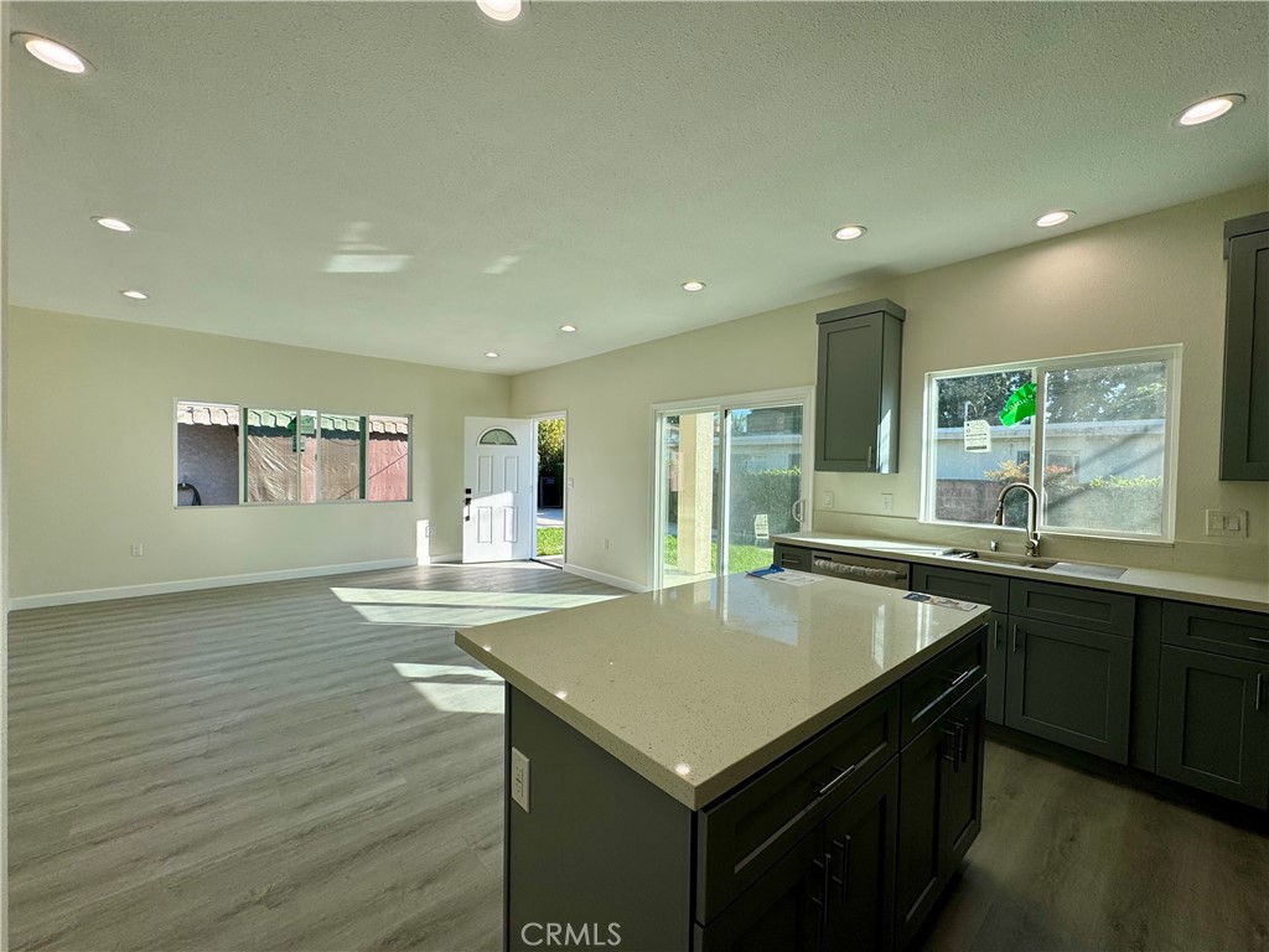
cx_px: 634
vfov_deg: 85.7
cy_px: 476
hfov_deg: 102.1
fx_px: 513
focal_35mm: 14
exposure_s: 1/525
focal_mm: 2.22
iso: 40
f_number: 2.2
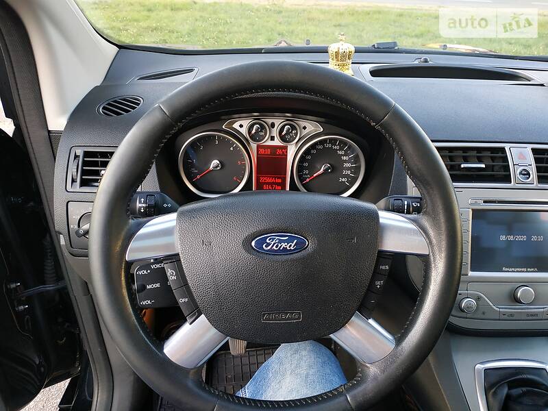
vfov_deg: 56.8
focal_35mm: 24
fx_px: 380
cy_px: 206
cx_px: 274
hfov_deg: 71.6
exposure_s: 1/33
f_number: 1.9
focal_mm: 3.9
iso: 200
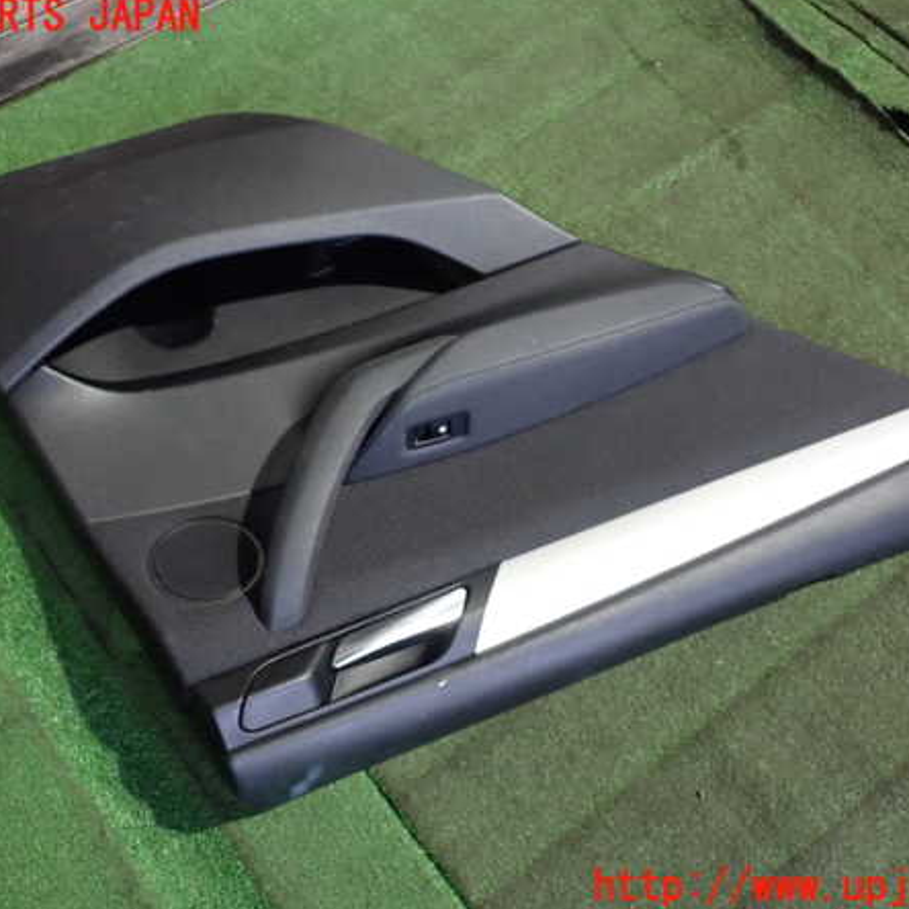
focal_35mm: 43
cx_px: 442
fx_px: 1277
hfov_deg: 39.2
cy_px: 452
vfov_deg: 39.2
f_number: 2.5
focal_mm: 6.37
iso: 800
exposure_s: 1/20
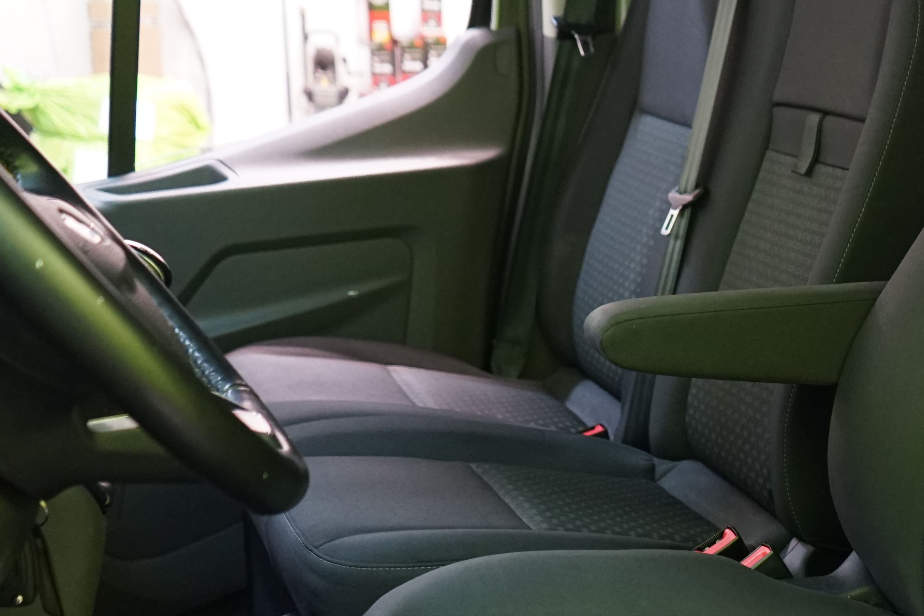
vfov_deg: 21.8
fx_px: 1591
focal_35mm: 62
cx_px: 889
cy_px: 405
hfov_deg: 30.5
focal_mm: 28
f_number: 3.5
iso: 2000
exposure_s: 1/30
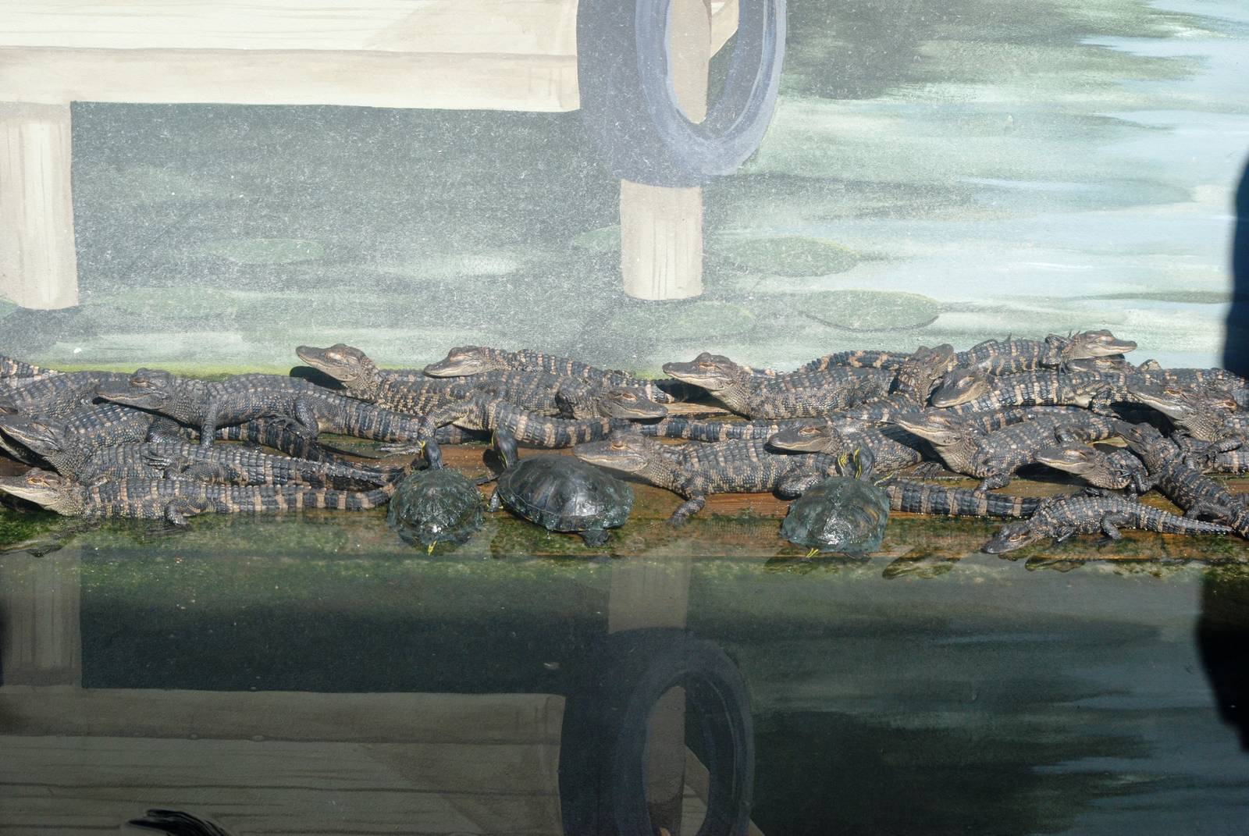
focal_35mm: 105
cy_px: 418
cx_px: 624
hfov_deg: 19.4
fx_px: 3647
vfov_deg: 13.1
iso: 400
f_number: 6.3
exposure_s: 1/640
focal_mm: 70
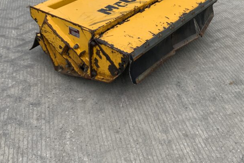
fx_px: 346
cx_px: 138
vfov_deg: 26.0
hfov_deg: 38.8
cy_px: 33
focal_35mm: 51
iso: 16
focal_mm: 3
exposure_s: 1/792
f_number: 1.8
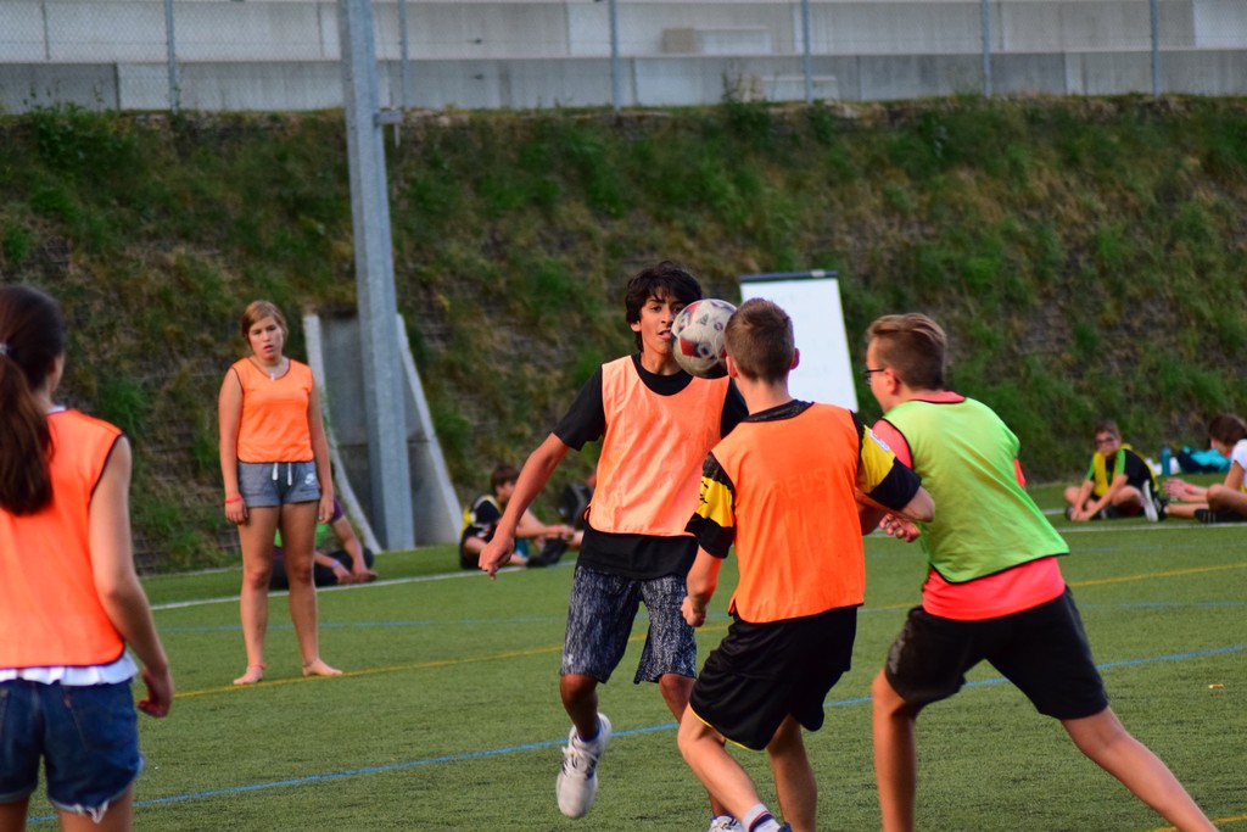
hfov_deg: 11.0
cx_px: 624
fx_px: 6495
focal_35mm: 188
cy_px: 416
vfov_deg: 7.3
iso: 1600
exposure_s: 1/320
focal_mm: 125
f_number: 4.2
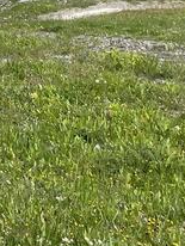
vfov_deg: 13.7
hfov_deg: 9.6
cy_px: -180
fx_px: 924
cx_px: -309
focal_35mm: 130
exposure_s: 1/3861
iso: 32
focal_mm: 4.2
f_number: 1.6
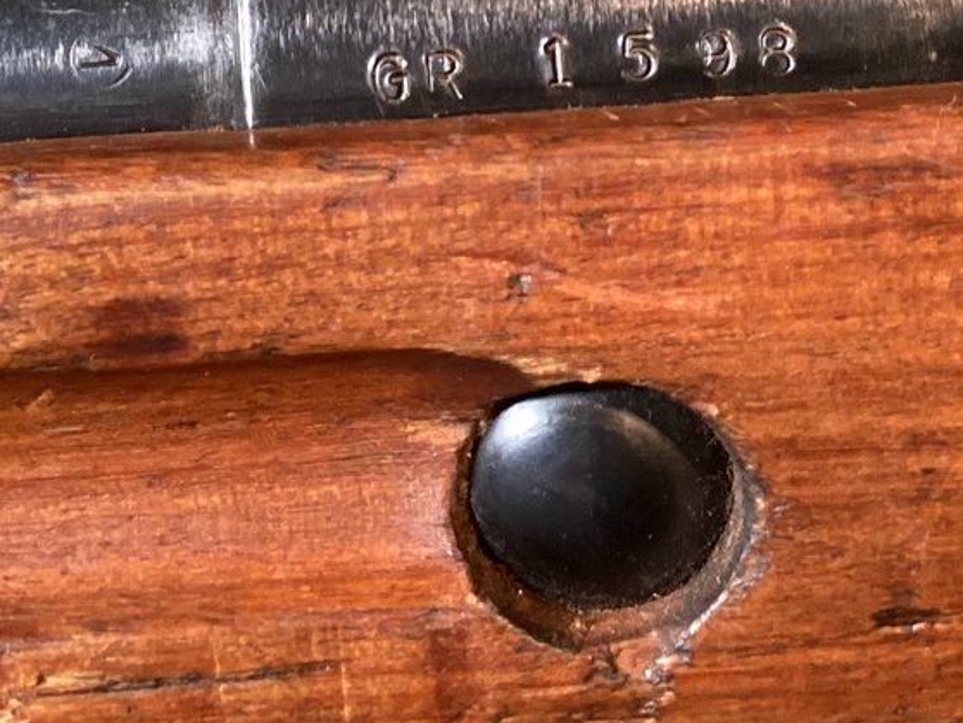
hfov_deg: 23.3
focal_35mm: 84
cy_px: 35
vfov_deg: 17.3
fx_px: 2338
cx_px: 546
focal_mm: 3.3
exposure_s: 1/40
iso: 400
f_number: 2.4
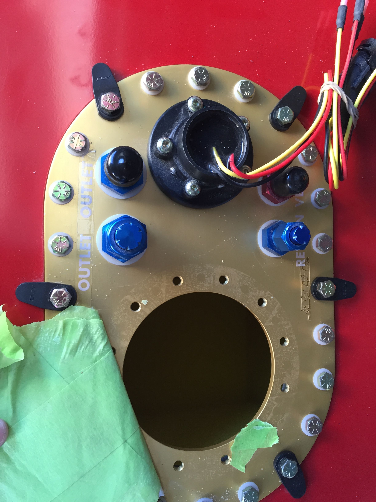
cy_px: 251
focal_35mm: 29
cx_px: 188
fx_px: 420
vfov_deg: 61.7
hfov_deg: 48.2
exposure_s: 1/30
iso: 64
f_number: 2.2
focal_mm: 4.15
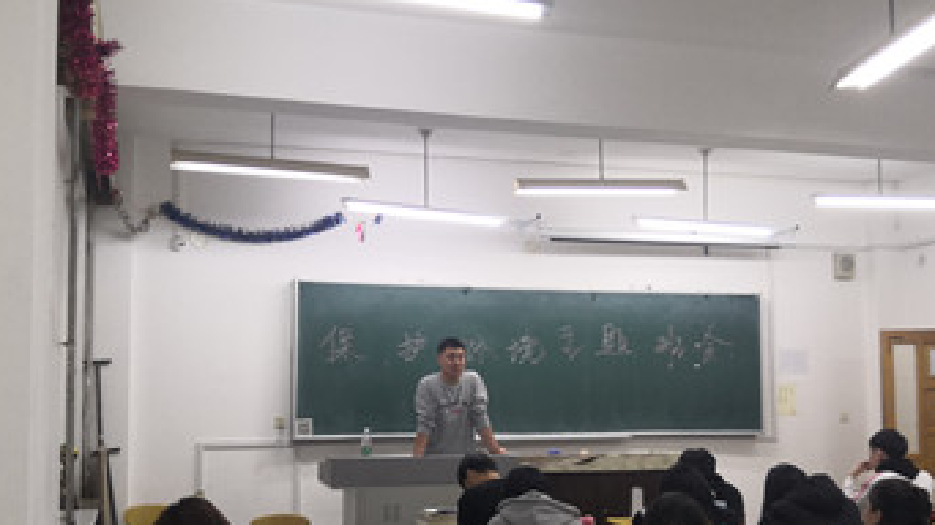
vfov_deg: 27.6
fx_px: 1066
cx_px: 451
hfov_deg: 47.4
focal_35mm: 43
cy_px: 332
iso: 160
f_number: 1.8
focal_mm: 3.95
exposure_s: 1/33.3
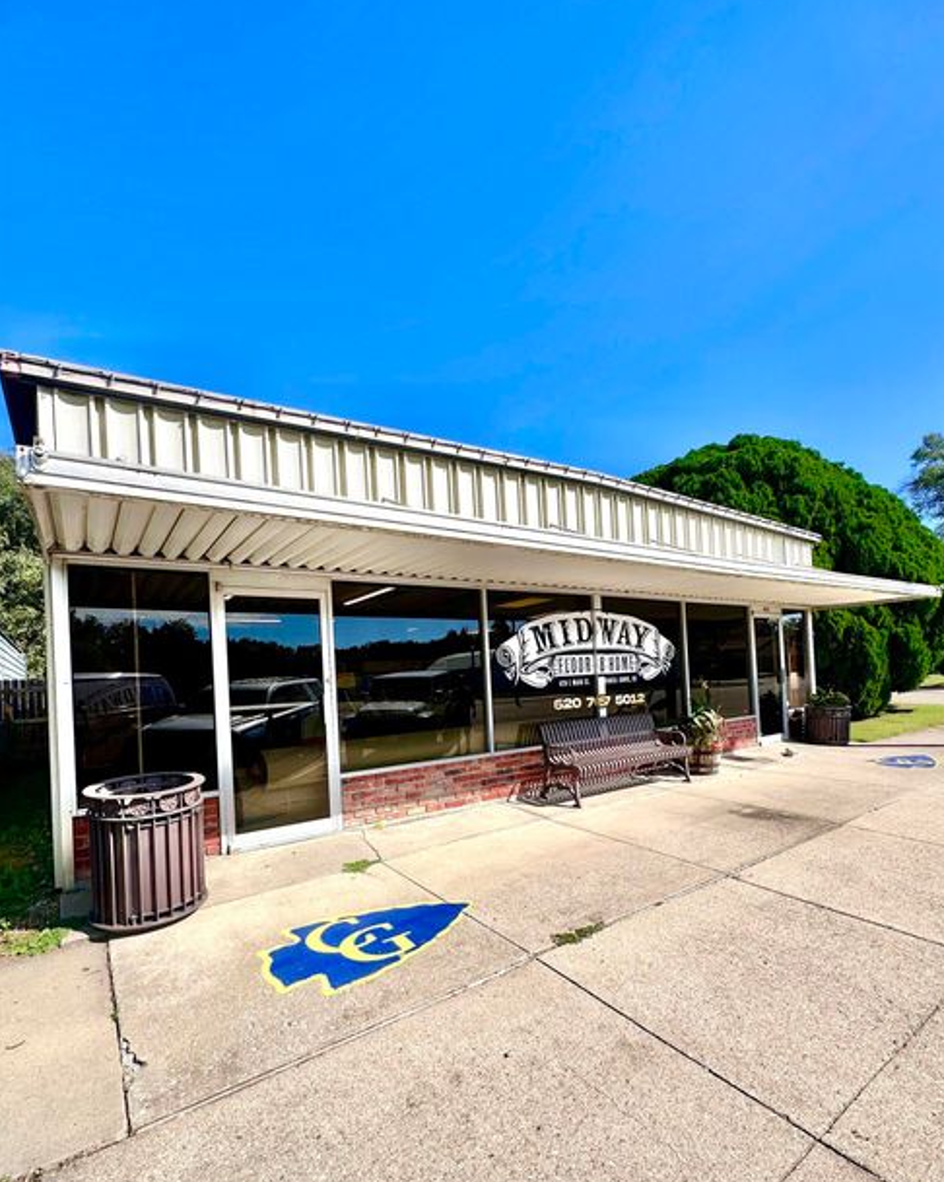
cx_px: 482
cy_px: 608
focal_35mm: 15
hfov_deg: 84.0
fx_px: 524
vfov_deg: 96.8
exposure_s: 1/2506
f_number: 2.2
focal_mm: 2.22
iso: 50
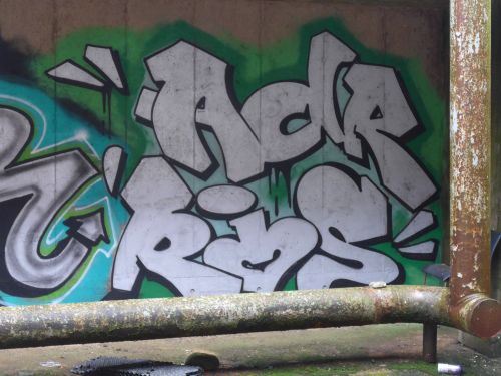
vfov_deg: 21.0
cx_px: 250
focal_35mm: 70
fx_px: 1013
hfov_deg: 27.8
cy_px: 188
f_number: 4.1
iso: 400
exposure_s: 1/15
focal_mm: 14.2
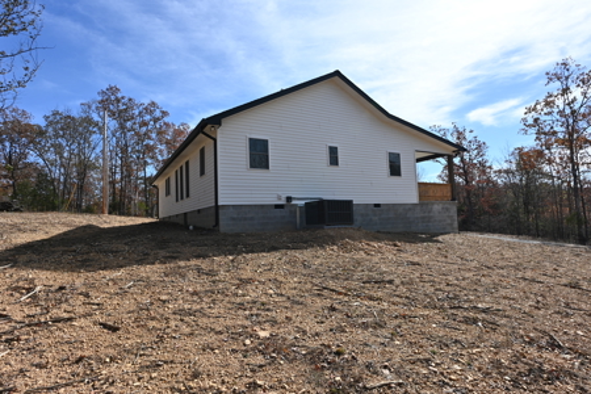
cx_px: 296
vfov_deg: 61.9
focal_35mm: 20
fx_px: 328
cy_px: 197
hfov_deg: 84.0
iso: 100
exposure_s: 1/200
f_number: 11
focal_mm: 13.5
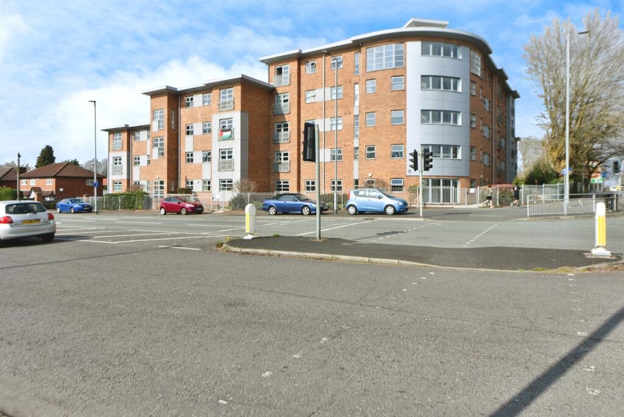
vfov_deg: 53.2
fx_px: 416
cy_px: 208
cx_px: 312
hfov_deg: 73.7
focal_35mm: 24
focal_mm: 24
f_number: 10
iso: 500
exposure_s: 1/1600
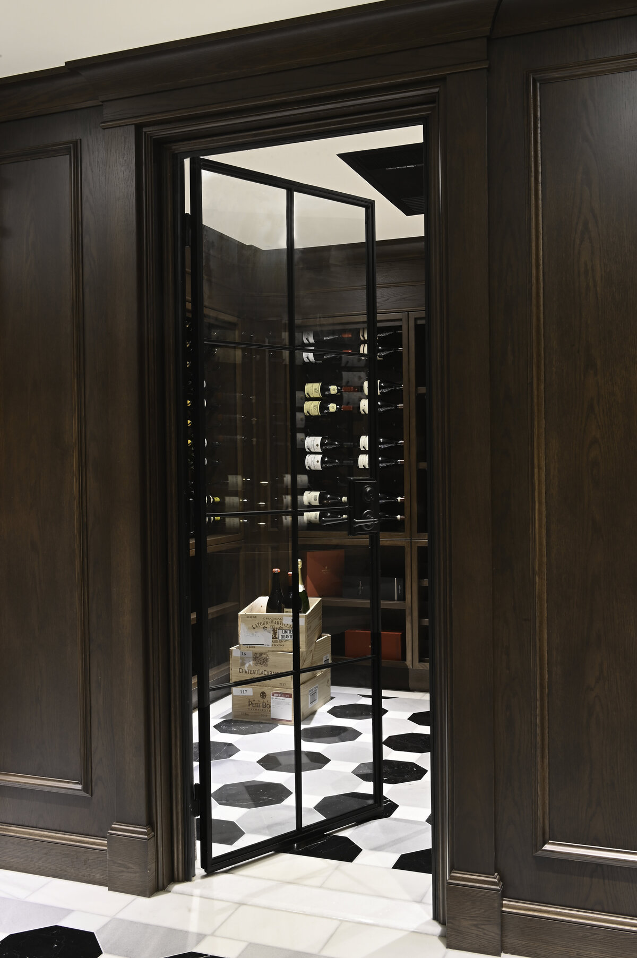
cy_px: 479
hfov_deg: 36.8
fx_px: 957
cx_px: 318
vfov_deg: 53.2
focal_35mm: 36
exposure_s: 13
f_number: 22
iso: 125
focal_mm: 36
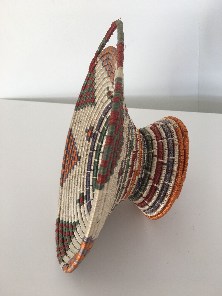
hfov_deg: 48.2
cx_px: 111
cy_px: 148
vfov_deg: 61.7
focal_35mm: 29
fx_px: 248
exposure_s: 1/50
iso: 25
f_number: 2.2
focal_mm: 4.15
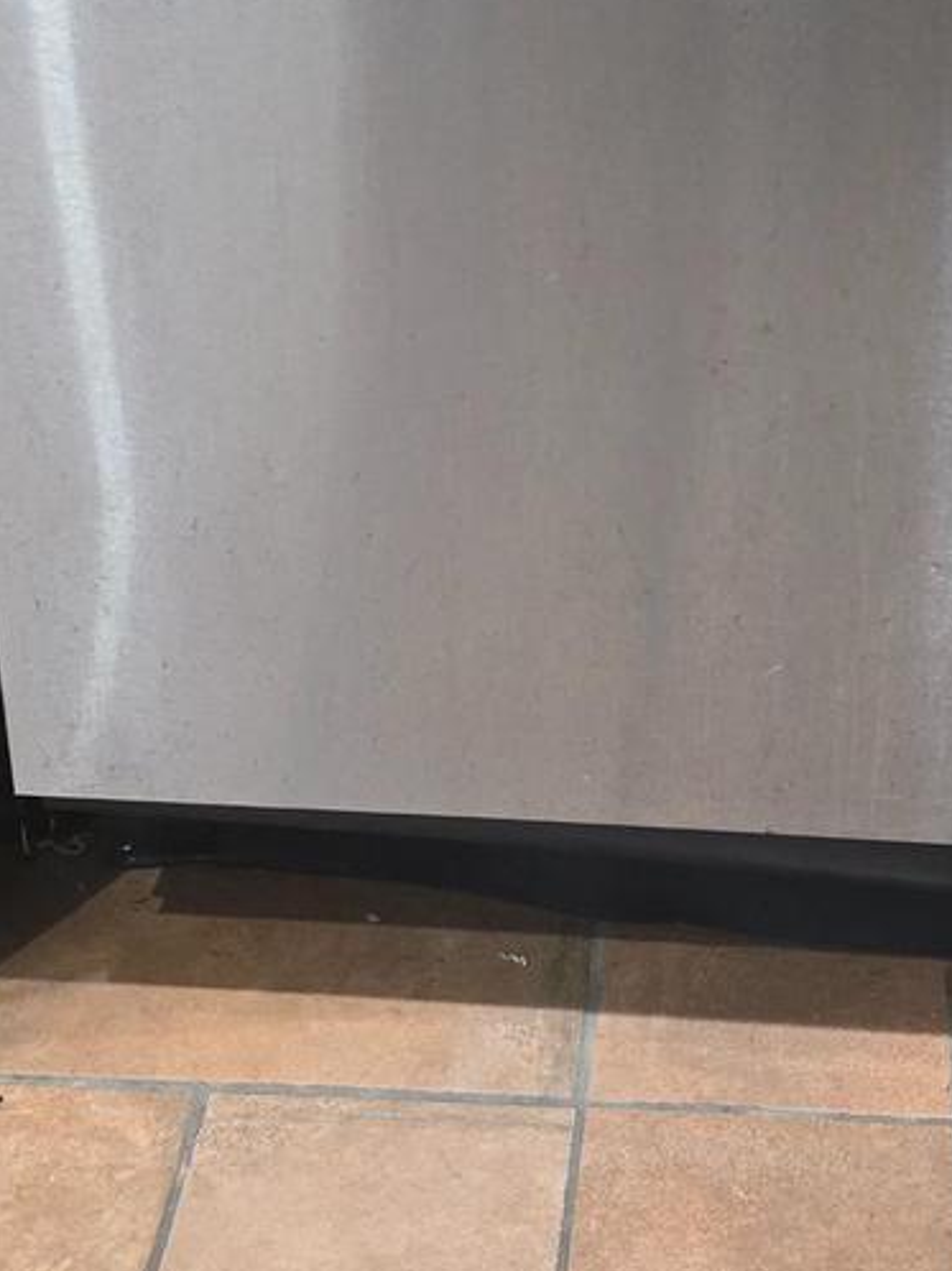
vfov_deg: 26.9
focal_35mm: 71
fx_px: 2606
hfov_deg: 20.6
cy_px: 268
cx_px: 646
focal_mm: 6.3
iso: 800
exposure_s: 1/60
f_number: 1.7
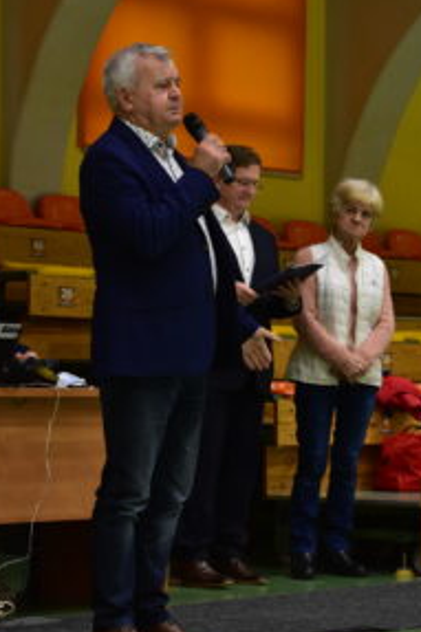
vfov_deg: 17.0
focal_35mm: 121
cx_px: 212
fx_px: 2120
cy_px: 328
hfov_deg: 11.3
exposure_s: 1/80
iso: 2000
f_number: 5.6
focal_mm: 55
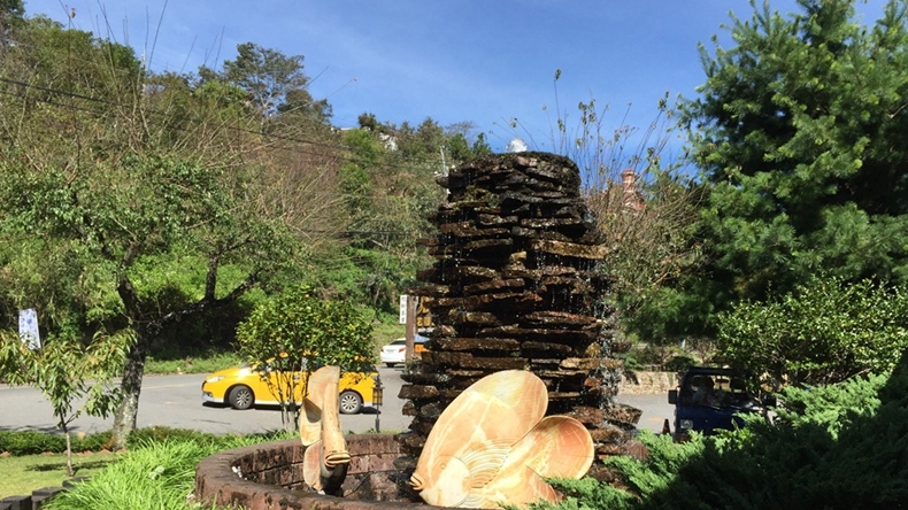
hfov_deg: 61.0
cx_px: 453
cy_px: 330
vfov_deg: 36.4
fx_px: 770
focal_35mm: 32
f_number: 2.2
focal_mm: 4.15
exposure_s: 1/1721
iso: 32
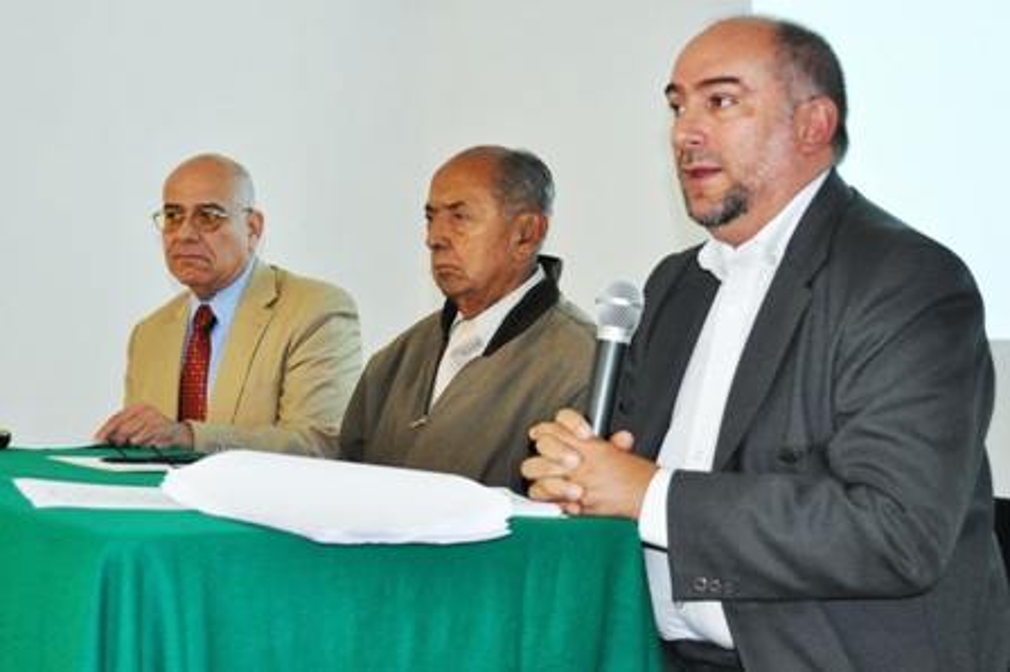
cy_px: 336
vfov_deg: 29.8
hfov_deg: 43.6
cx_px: 505
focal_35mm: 45
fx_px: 1262
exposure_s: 1/60
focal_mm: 30
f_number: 4.8
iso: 1600
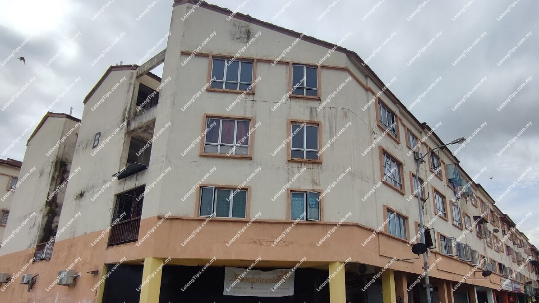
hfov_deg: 92.7
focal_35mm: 18
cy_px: 189
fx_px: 257
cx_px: 274
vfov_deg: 60.2
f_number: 2.2
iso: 50
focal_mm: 1.65
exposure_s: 1/2890
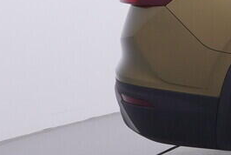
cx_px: 564
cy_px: 44
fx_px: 782
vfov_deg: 11.3
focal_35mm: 122
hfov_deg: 12.7
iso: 200
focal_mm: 15
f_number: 5
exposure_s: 1/80
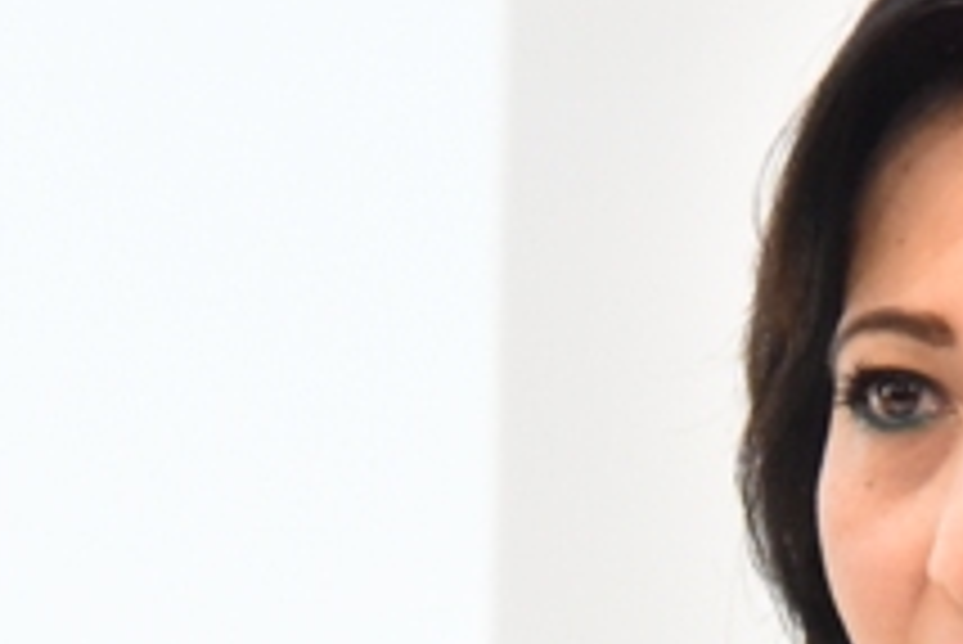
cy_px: 1205
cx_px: 837
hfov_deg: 3.9
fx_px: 14106
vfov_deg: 2.6
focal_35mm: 527
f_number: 5
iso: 8000
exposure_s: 1/200
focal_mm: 110
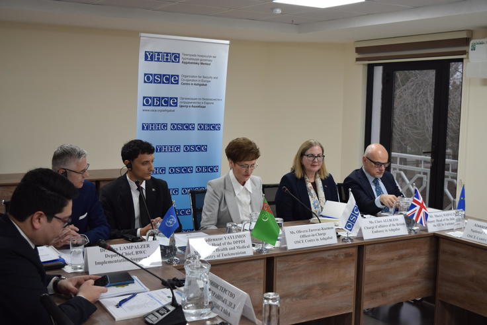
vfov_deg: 29.0
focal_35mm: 46
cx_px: 244
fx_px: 629
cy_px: 162
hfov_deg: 42.3
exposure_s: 1/100
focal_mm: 31
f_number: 5
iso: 400
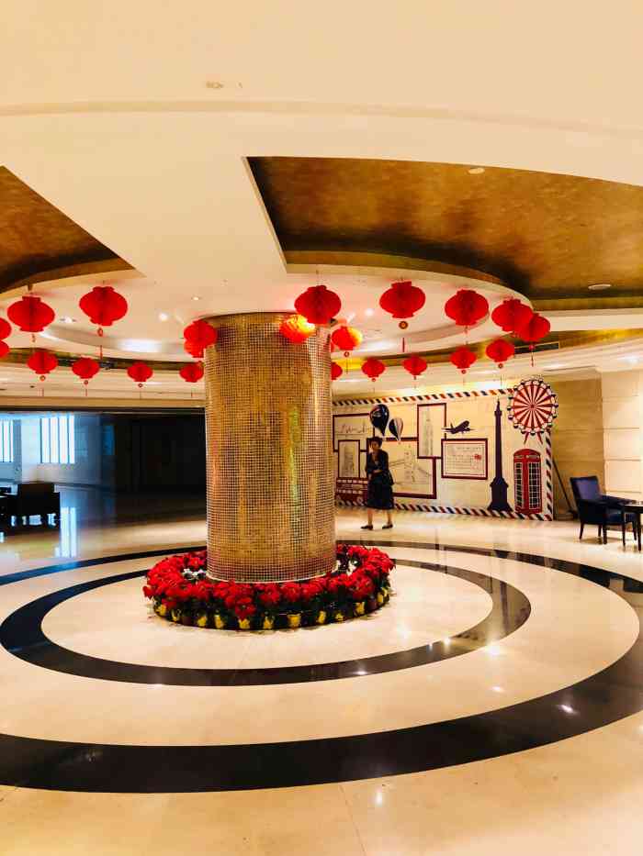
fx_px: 693
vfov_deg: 63.4
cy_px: 428
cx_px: 322
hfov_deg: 49.8
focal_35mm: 28
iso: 100
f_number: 1.8
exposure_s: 1/8
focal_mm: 3.99
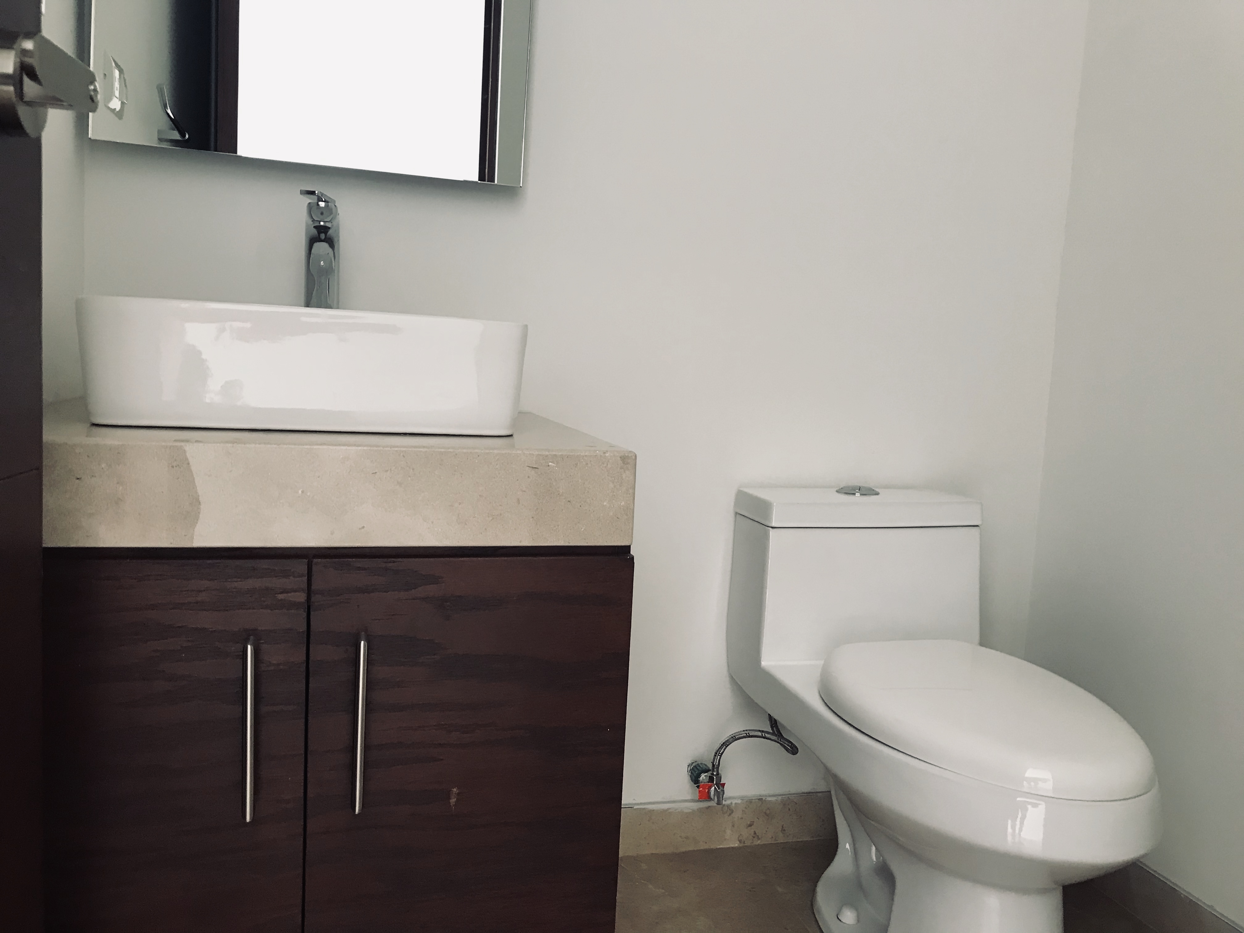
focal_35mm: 28
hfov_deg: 63.4
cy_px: 466
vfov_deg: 49.7
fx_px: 1006
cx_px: 622
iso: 32
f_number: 1.8
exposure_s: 1/23
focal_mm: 3.99
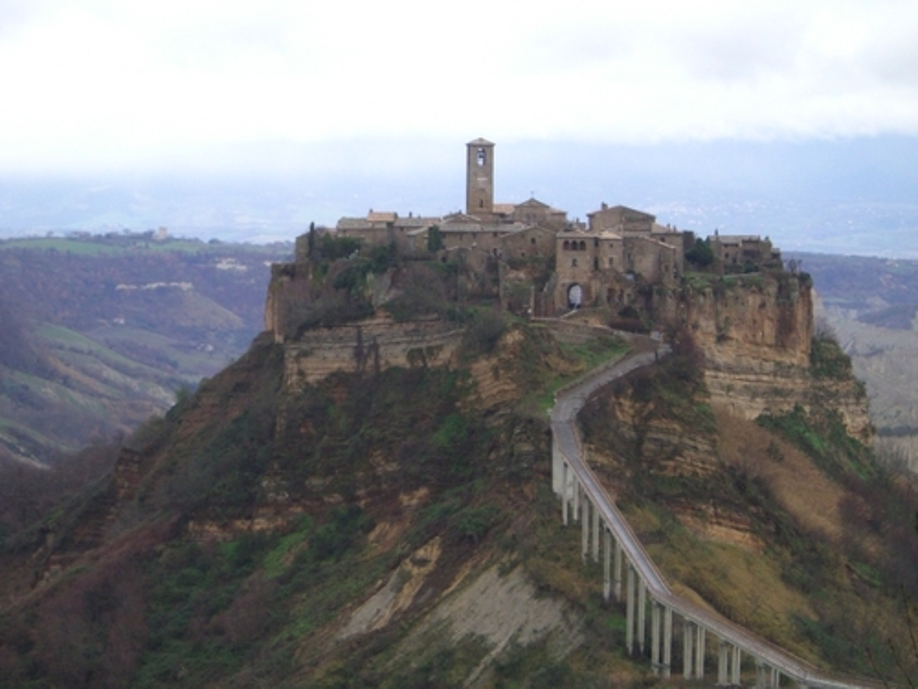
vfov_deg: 13.0
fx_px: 3023
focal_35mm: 114
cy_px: 344
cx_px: 459
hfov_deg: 17.3
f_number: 5.2
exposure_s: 1/100
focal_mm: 18.6
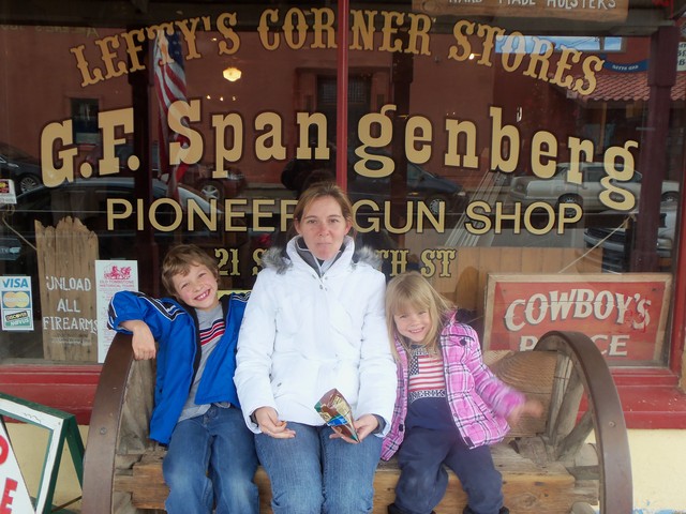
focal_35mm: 38
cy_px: 257
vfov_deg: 37.7
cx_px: 343
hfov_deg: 49.0
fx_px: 753
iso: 80
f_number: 3.7
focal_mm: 6.7
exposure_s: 1/80
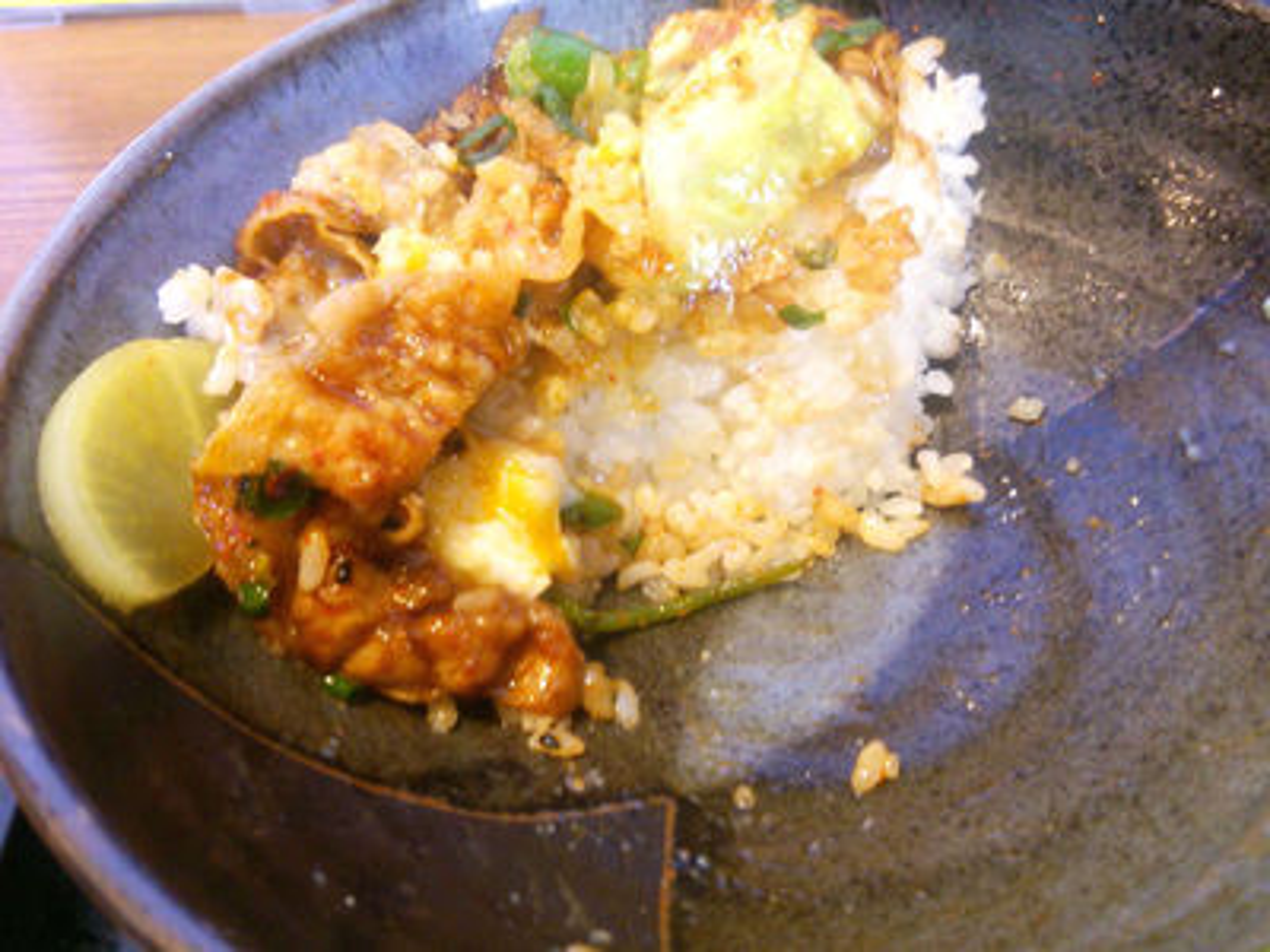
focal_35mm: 30
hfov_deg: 60.0
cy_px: 476
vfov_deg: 46.8
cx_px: 635
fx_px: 1101
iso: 160
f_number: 1.94
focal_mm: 4.06
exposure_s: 1/38
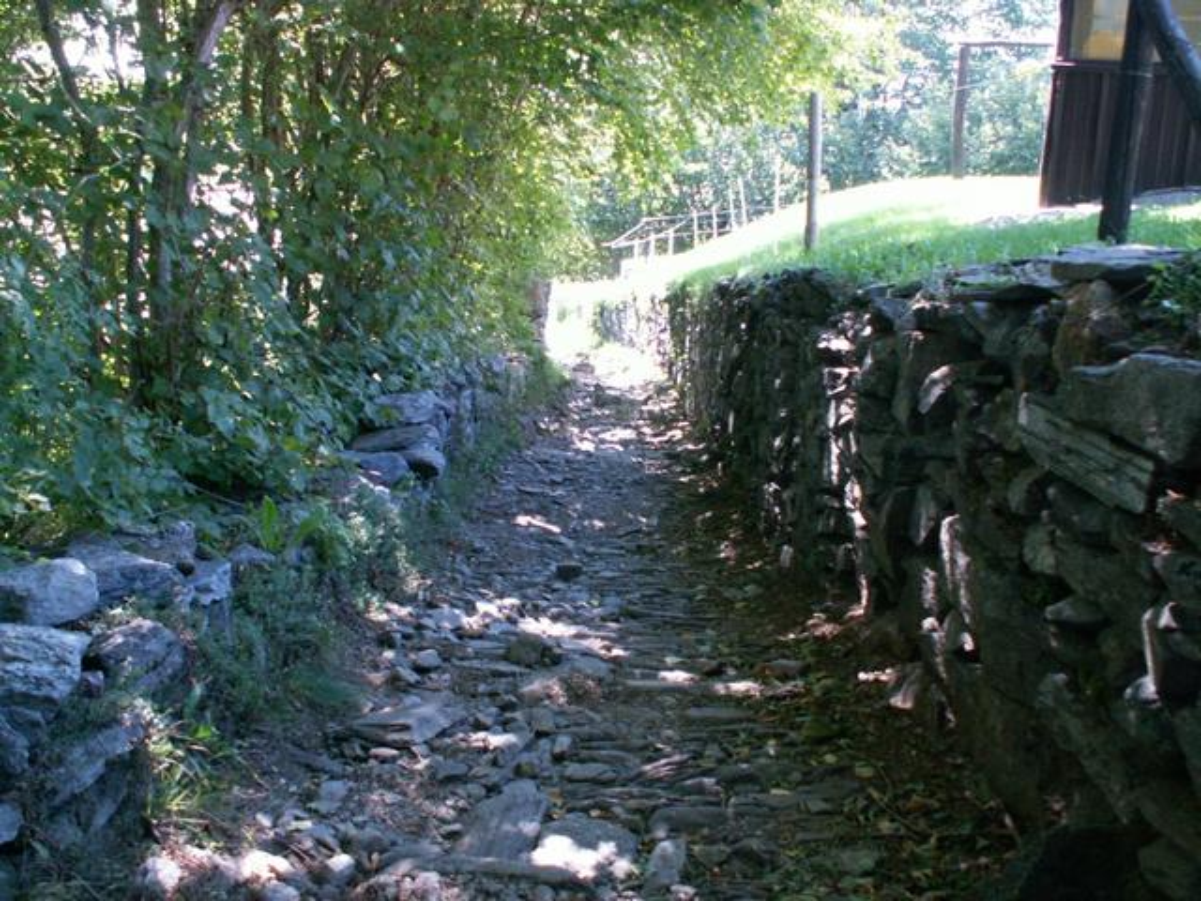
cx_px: 600
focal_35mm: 35
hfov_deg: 52.6
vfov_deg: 40.7
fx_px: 1214
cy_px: 450
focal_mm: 5.86
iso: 125
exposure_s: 1/40
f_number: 2.8
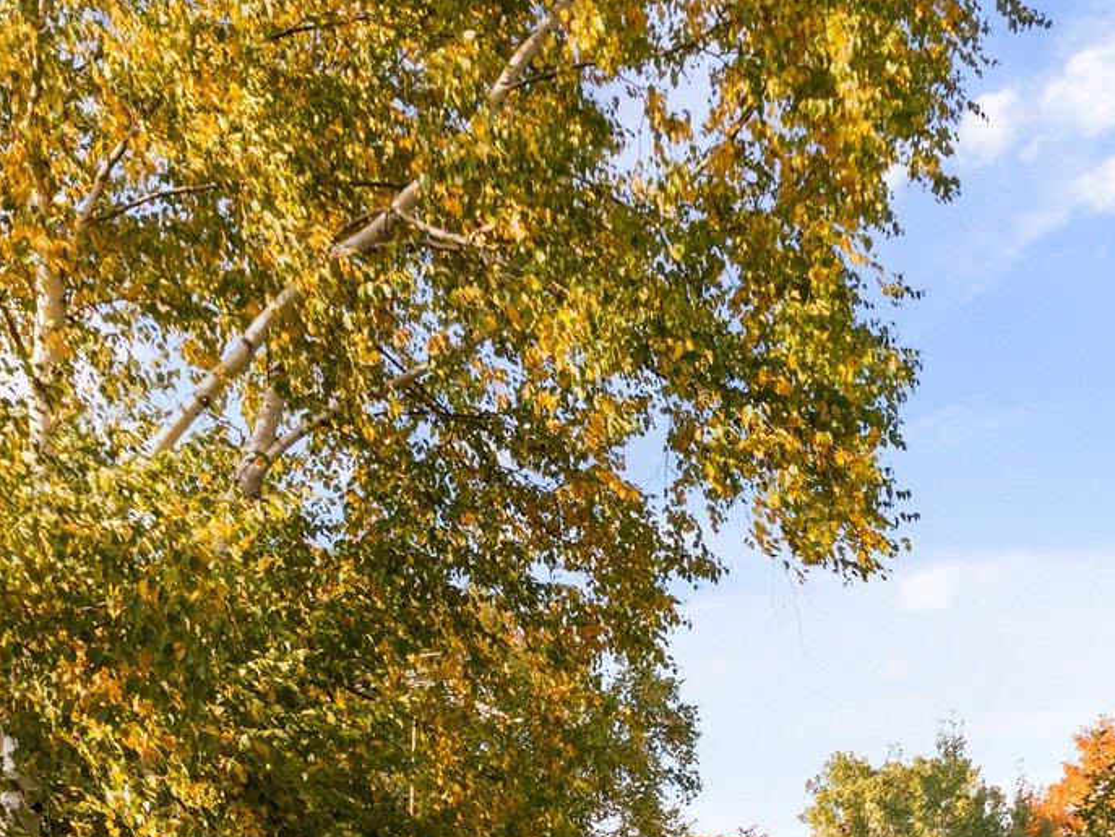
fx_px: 2030
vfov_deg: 21.6
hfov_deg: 30.6
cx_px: 700
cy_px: 1001
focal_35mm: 63
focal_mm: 8.38
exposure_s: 1/640
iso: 100
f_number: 2.8
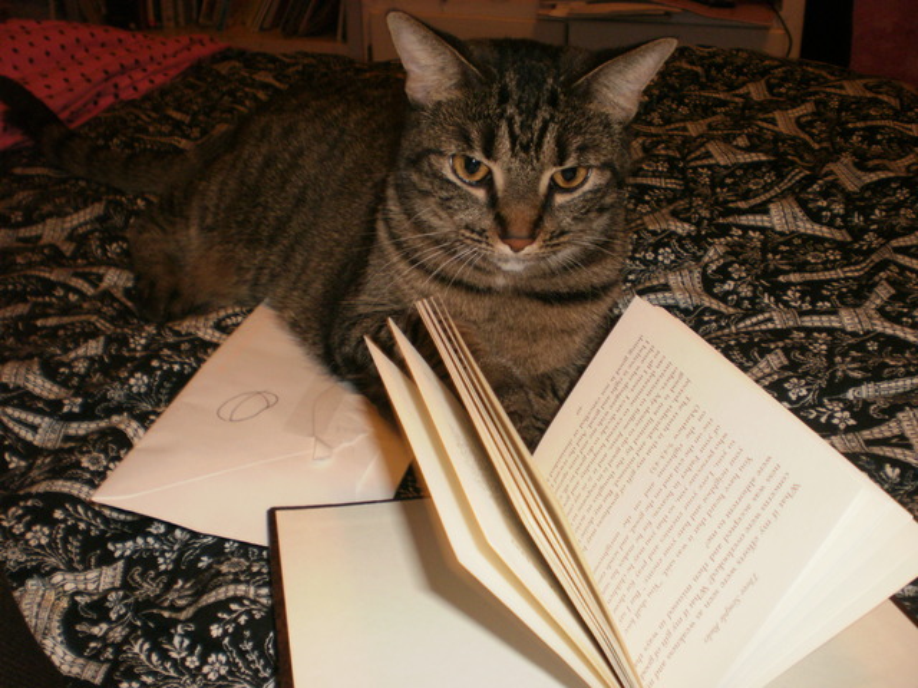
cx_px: 459
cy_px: 344
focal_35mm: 36
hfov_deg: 51.4
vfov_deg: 39.7
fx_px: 955
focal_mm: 6.3
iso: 125
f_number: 3.1
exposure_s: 1/30
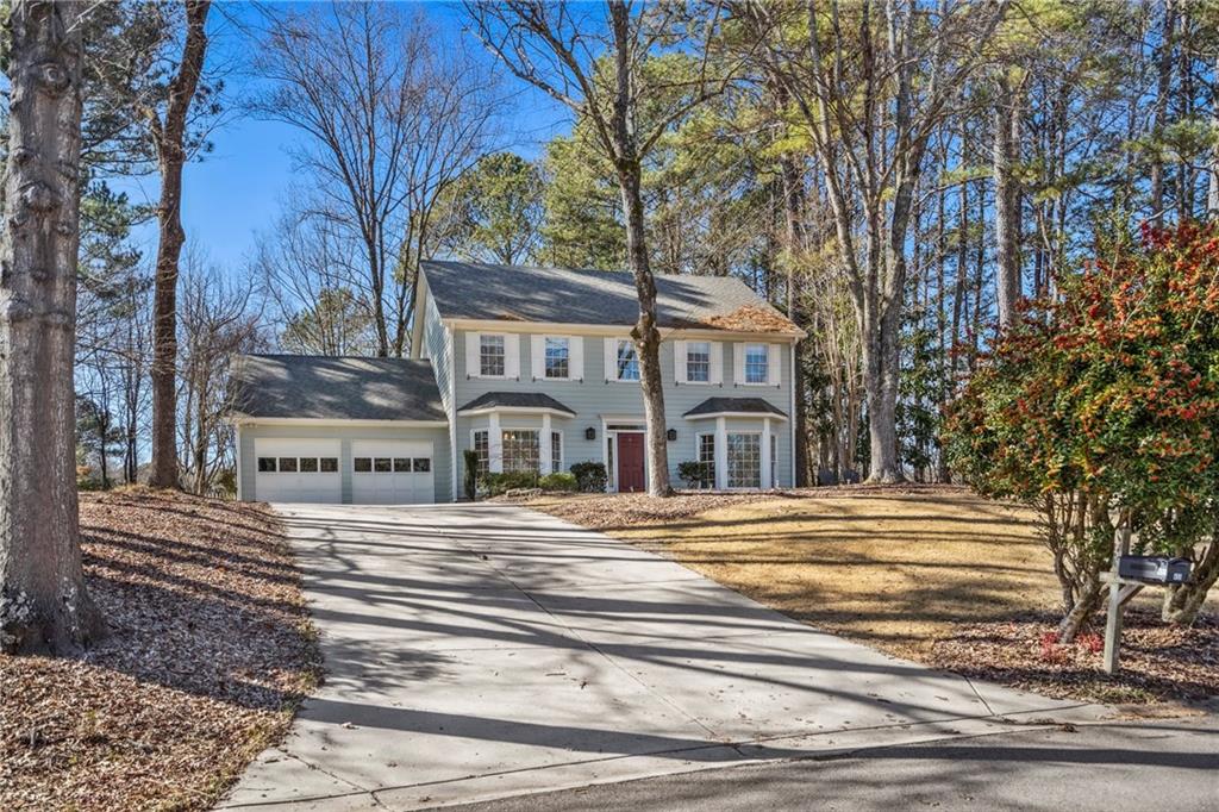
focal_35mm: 30
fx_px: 1015
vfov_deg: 43.6
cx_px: 610
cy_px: 406
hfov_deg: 61.9
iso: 1250
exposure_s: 1/3200
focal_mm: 30
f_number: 6.3
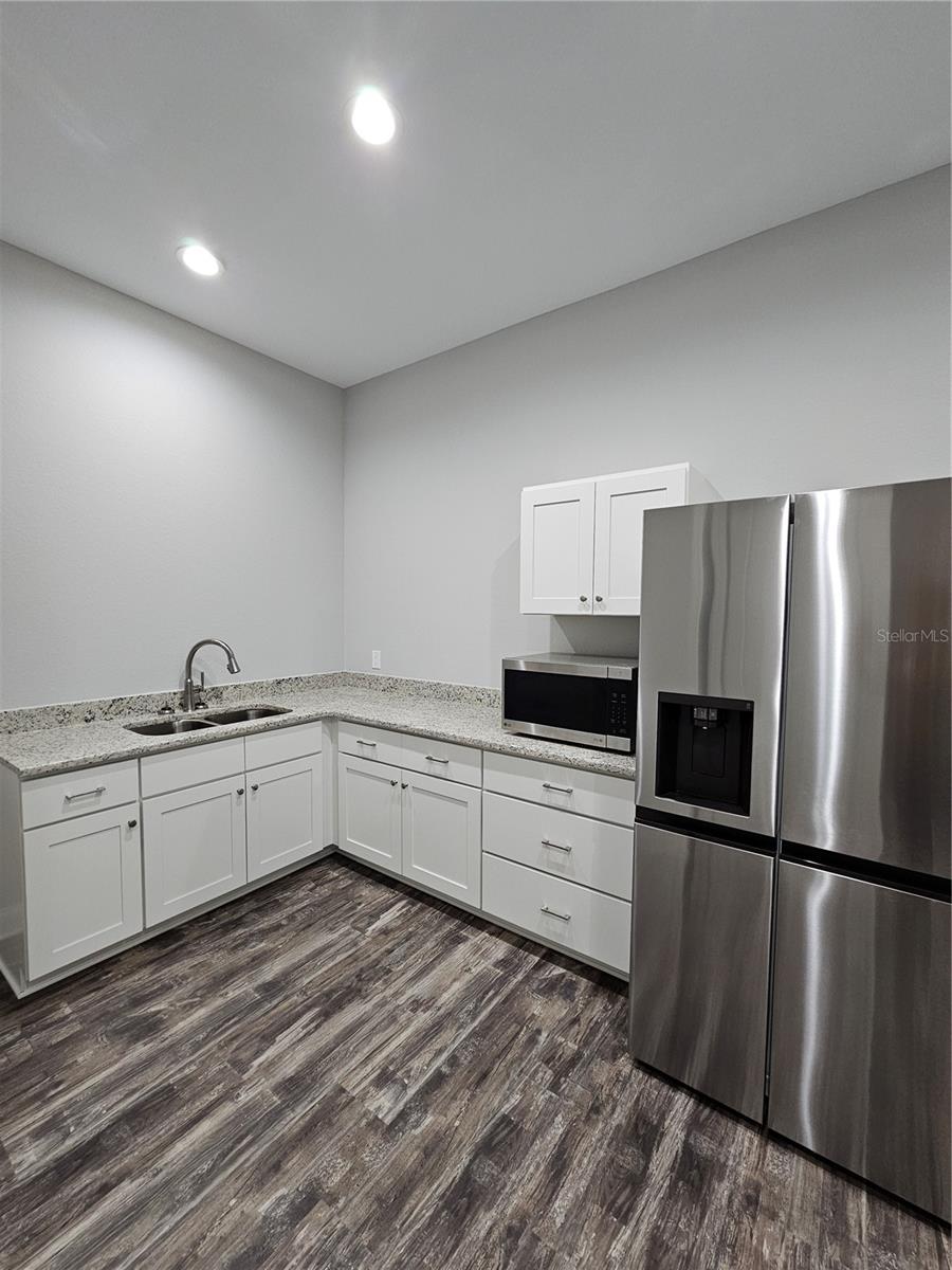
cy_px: 635
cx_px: 476
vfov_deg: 106.2
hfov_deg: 89.9
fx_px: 477
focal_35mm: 13
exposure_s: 1/60
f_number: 2.2
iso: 200
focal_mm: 2.2
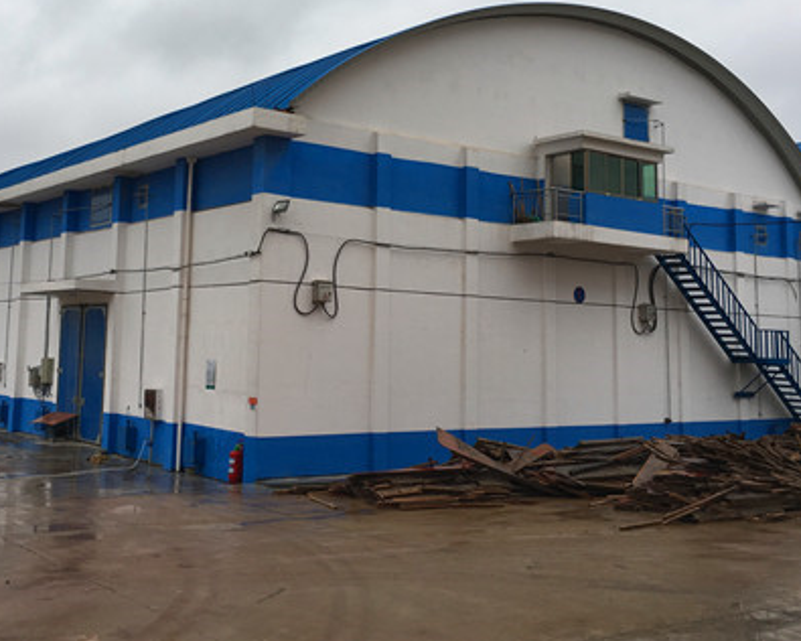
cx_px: 320
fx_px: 1019
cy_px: 219
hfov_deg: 42.7
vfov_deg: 34.6
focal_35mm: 43
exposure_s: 1/151
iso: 25
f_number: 2.2
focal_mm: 4.15
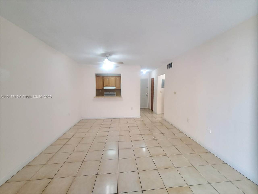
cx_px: 129
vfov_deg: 89.9
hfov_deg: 106.2
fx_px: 97
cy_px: 97
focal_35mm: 13
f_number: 2.2
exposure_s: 1/60
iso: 400
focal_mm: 1.8
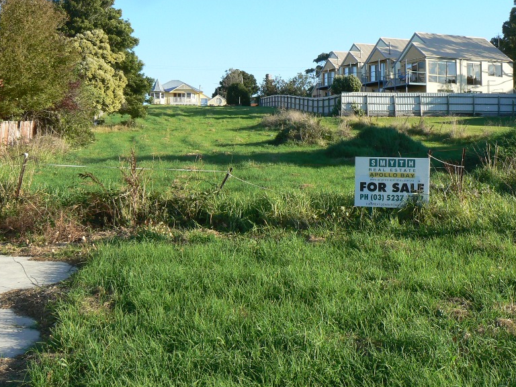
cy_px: 163
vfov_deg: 30.2
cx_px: 259
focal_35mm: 48
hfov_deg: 39.7
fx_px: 716
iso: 80
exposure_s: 1/160
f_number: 5.6
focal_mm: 6
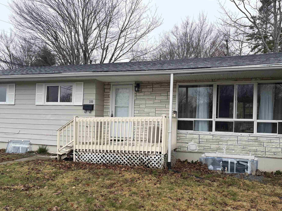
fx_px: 244
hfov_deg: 59.9
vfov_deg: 46.7
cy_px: 118
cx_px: 149
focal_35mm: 30
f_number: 1.6
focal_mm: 5.96
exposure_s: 1/945
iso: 50
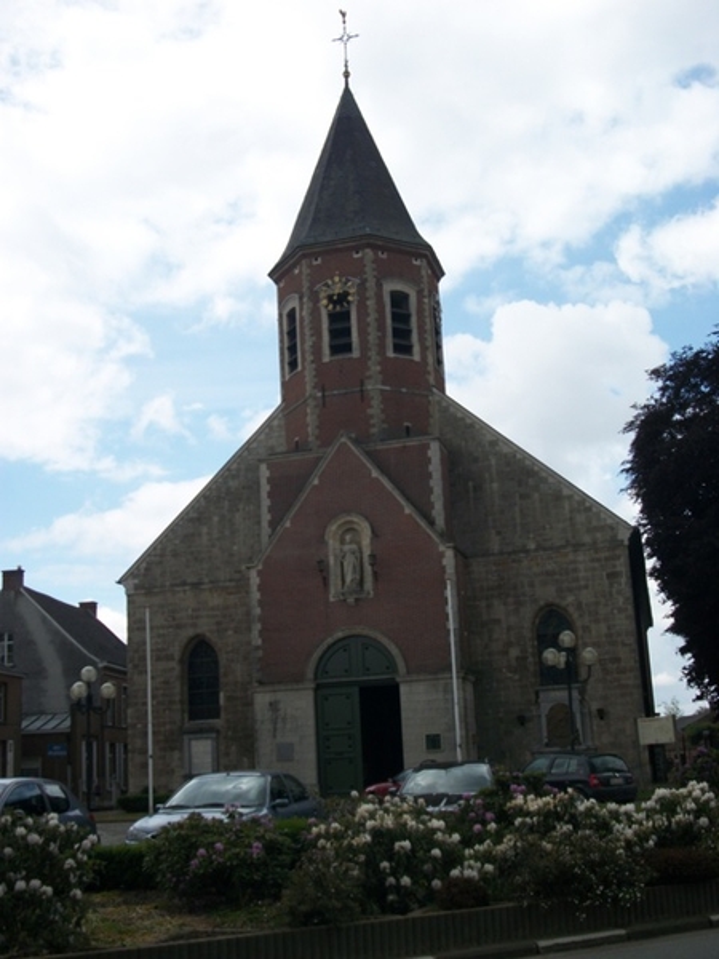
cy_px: 480
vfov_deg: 46.8
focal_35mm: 40
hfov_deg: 36.0
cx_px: 360
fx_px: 1108
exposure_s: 1/125
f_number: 9.9
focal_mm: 7.1
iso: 80
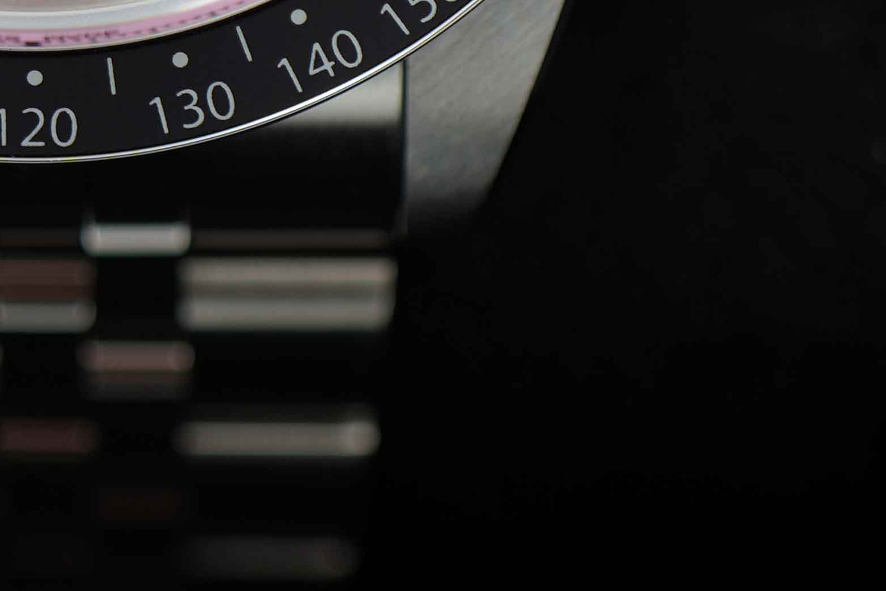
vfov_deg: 5.9
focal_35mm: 225
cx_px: 26
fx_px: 5537
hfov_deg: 9.1
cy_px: -637
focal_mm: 50
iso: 100
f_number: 2.8
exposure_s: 1/60
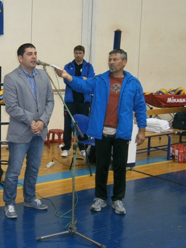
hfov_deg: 25.5
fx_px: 394
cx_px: 9
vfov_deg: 34.9
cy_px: 117
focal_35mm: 55
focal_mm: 6.4
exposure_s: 1/40
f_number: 3.1
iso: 200
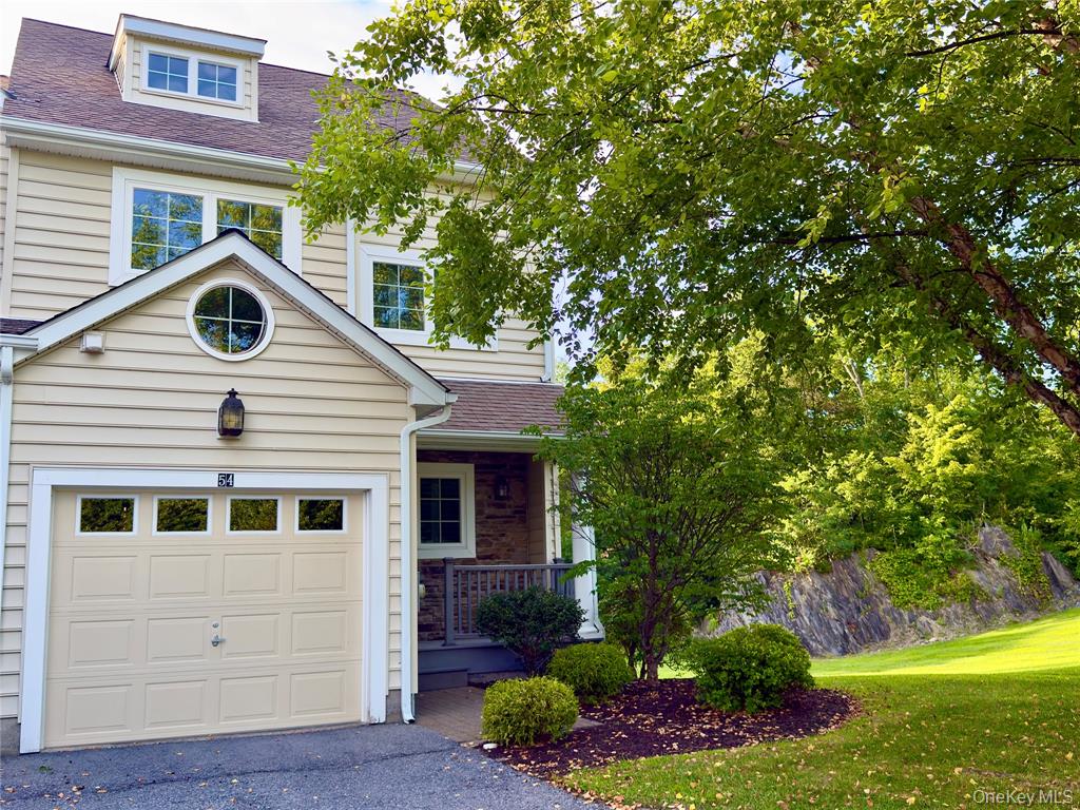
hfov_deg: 52.6
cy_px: 405
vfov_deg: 40.7
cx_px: 540
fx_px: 1092
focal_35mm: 35
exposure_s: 1/620
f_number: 1.78
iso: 100
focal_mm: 6.76
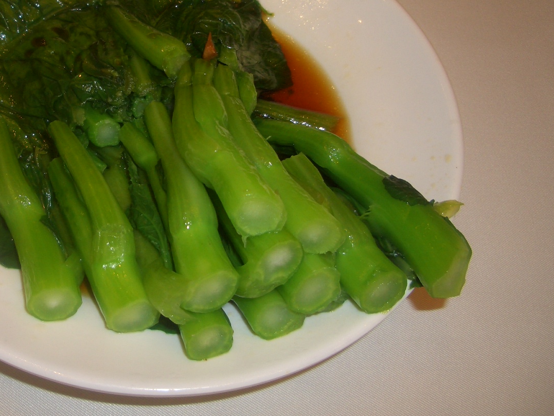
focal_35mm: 52
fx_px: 832
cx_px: 146
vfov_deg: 28.0
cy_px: 161
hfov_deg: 36.1
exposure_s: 1/60
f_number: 2.6
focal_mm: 5.8
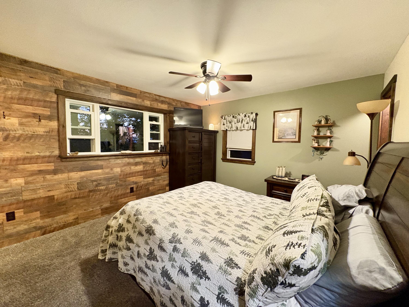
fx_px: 165
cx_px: 204
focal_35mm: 14
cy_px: 154
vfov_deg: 85.7
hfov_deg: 102.1
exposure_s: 1/40
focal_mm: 2.22
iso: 800
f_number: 2.2
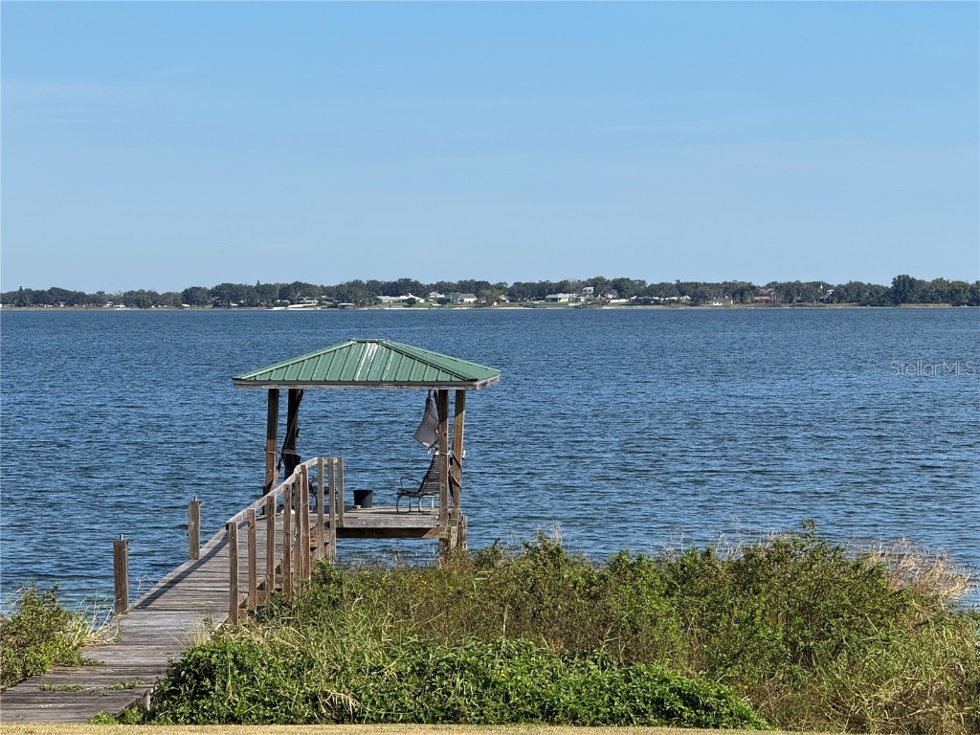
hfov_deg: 16.4
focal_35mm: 120
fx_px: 3397
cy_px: 368
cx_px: 490
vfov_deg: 12.3
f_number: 2.8
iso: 50
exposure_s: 1/2083
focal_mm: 15.66
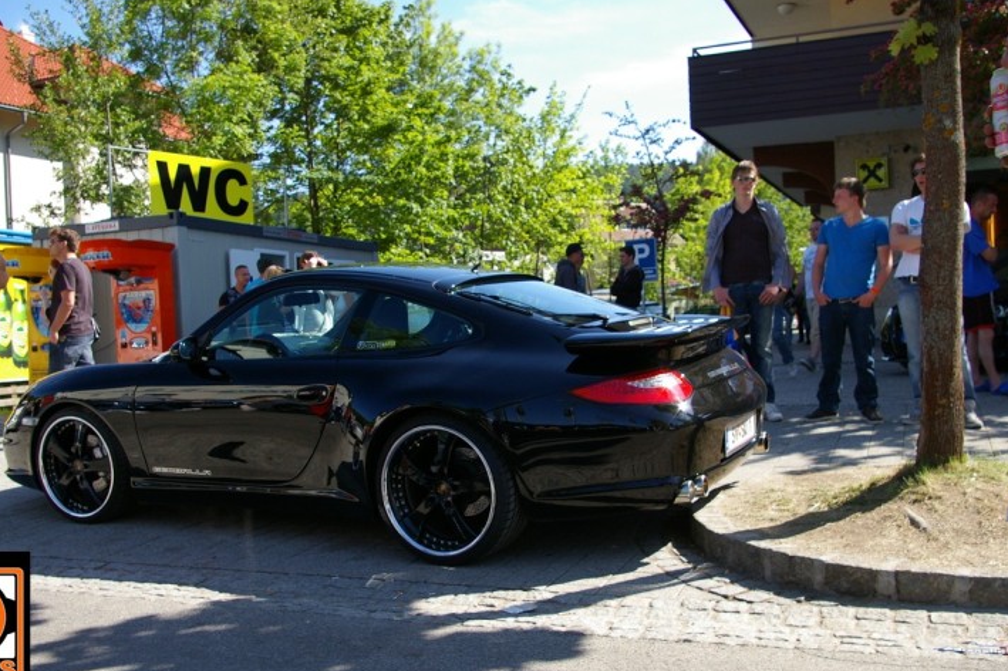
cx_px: 476
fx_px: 995
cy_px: 355
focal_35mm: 36
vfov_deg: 37.2
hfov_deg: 53.7
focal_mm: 21
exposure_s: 1/350
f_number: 4.5
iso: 200
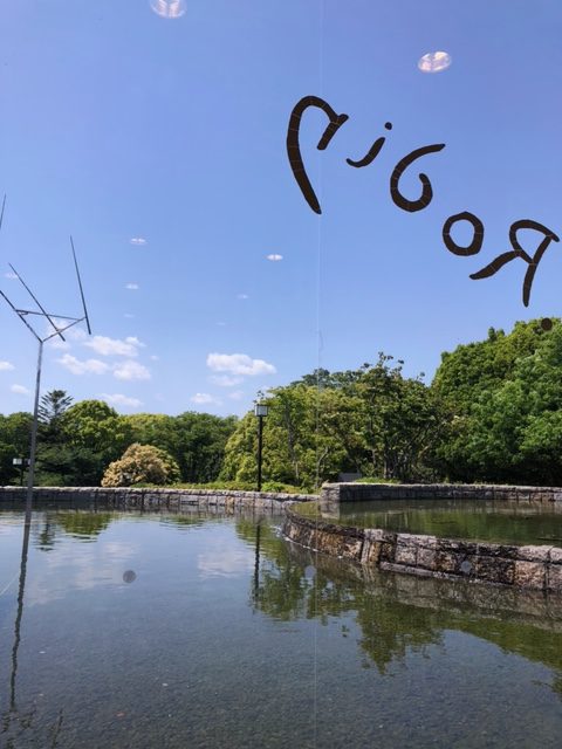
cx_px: 281
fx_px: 606
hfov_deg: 49.7
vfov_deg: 63.4
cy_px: 374
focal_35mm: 28
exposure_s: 1/960
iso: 20
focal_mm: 3.99
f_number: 1.8
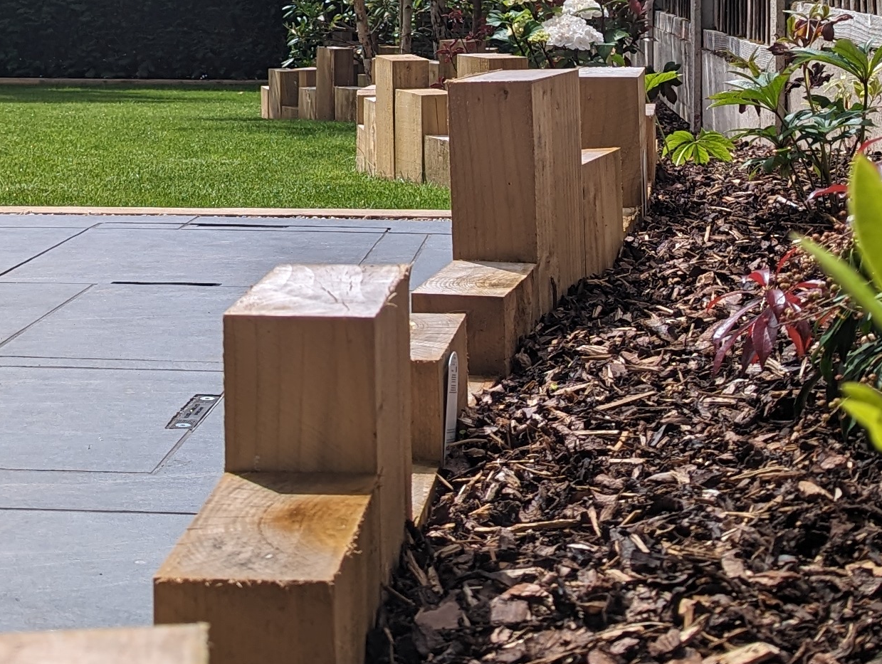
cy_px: 96
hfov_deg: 24.7
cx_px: 390
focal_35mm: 79
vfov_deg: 18.5
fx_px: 2016
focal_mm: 6.81
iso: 43
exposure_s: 1/3333
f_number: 1.85
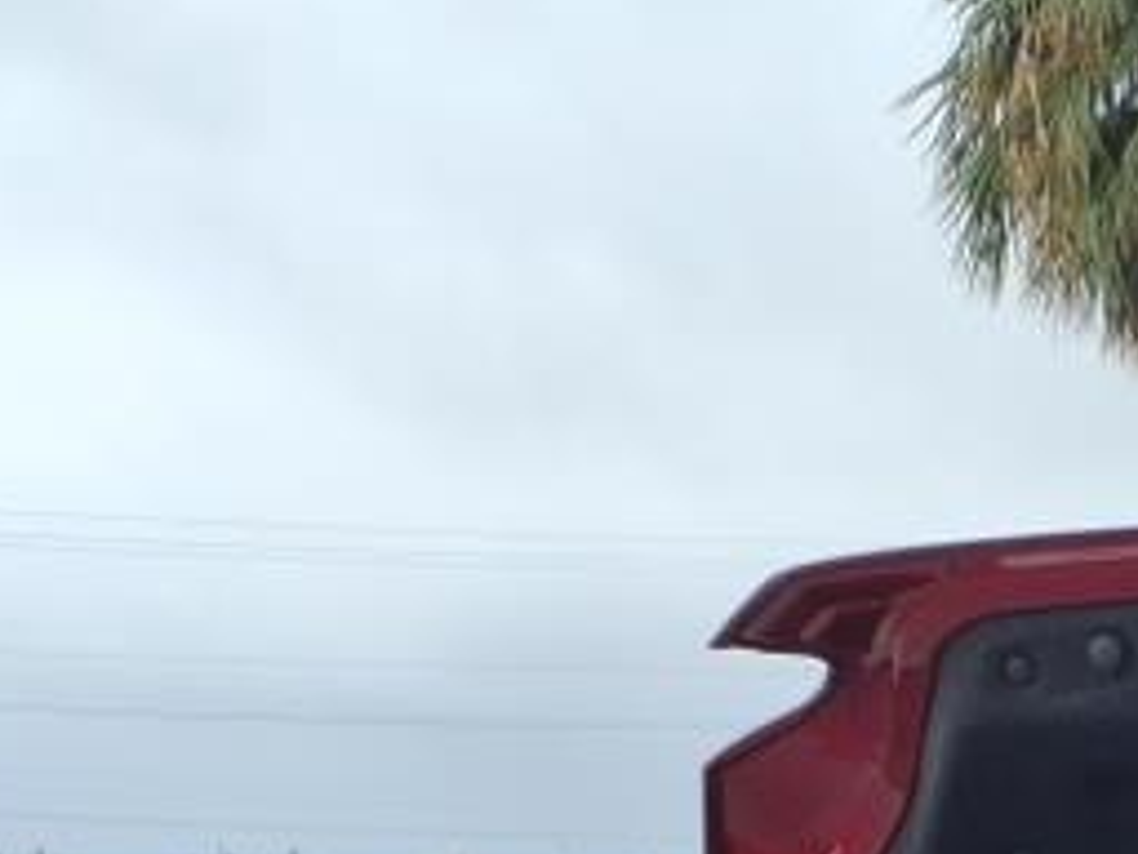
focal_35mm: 108
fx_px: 3550
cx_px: 1511
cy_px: 1615
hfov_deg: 17.1
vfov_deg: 12.4
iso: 40
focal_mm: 3.58
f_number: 1.9
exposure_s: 1/476
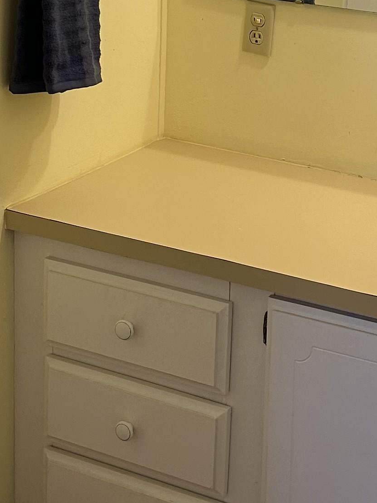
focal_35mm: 95
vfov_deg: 20.2
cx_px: 265
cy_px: 41
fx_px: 1379
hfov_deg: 15.5
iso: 80
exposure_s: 1/60
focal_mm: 5.7
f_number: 1.5
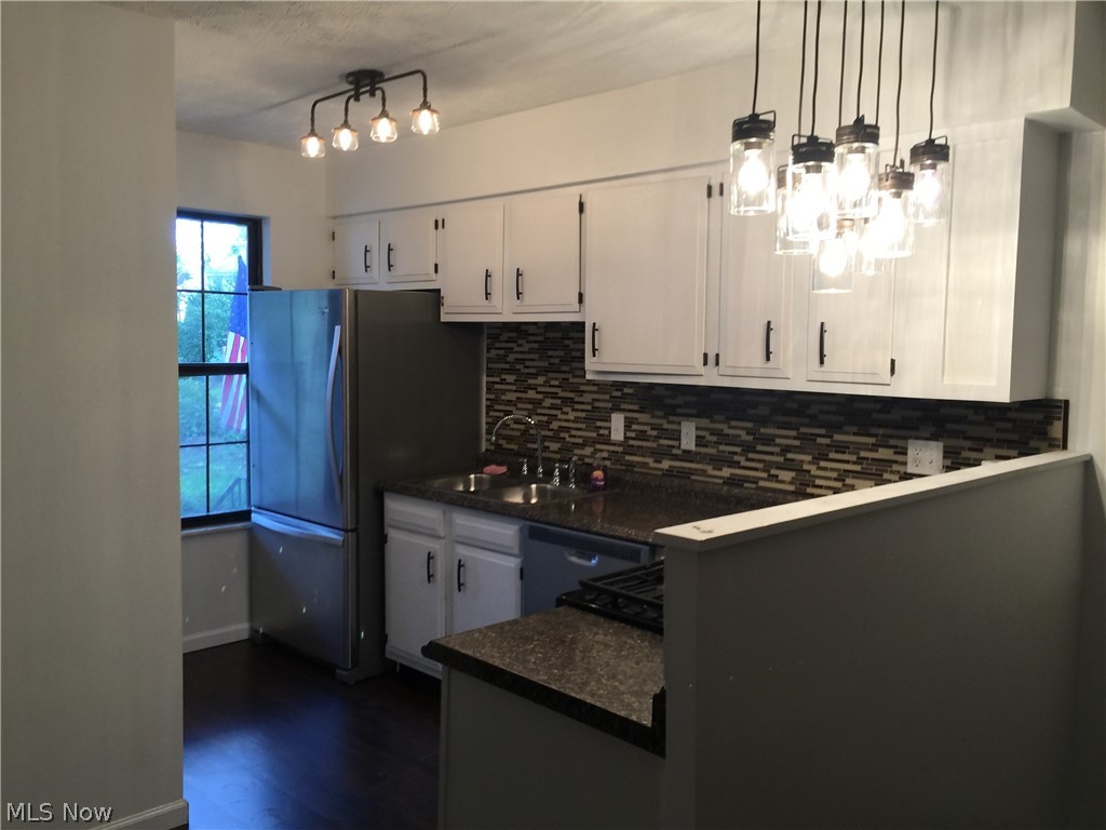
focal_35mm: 29
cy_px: 415
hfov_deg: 61.7
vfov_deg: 48.2
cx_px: 553
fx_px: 927
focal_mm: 4.15
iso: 32
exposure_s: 1/40
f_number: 2.2
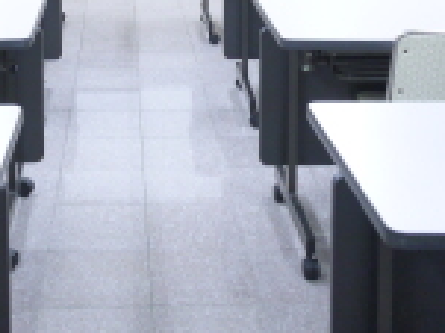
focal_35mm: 69
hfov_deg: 27.9
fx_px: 886
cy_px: -103
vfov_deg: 19.6
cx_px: 127
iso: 640
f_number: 4
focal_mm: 13
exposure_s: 1/60
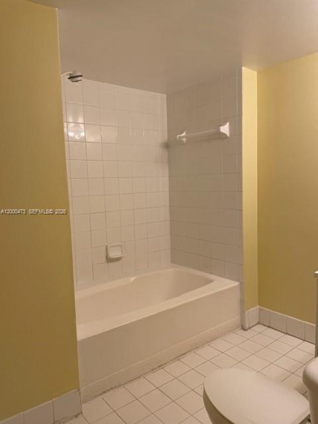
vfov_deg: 67.3
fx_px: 318
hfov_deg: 53.1
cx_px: 159
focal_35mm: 26
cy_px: 212
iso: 64
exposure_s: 1/120
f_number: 1.6
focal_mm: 4.2
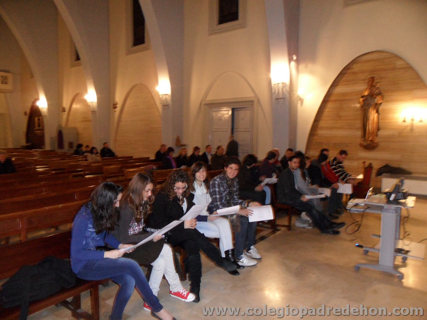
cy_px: 160
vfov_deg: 56.8
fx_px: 296
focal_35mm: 24
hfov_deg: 71.6
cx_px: 214
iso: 400
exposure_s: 1/30
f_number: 3.2
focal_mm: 3.9
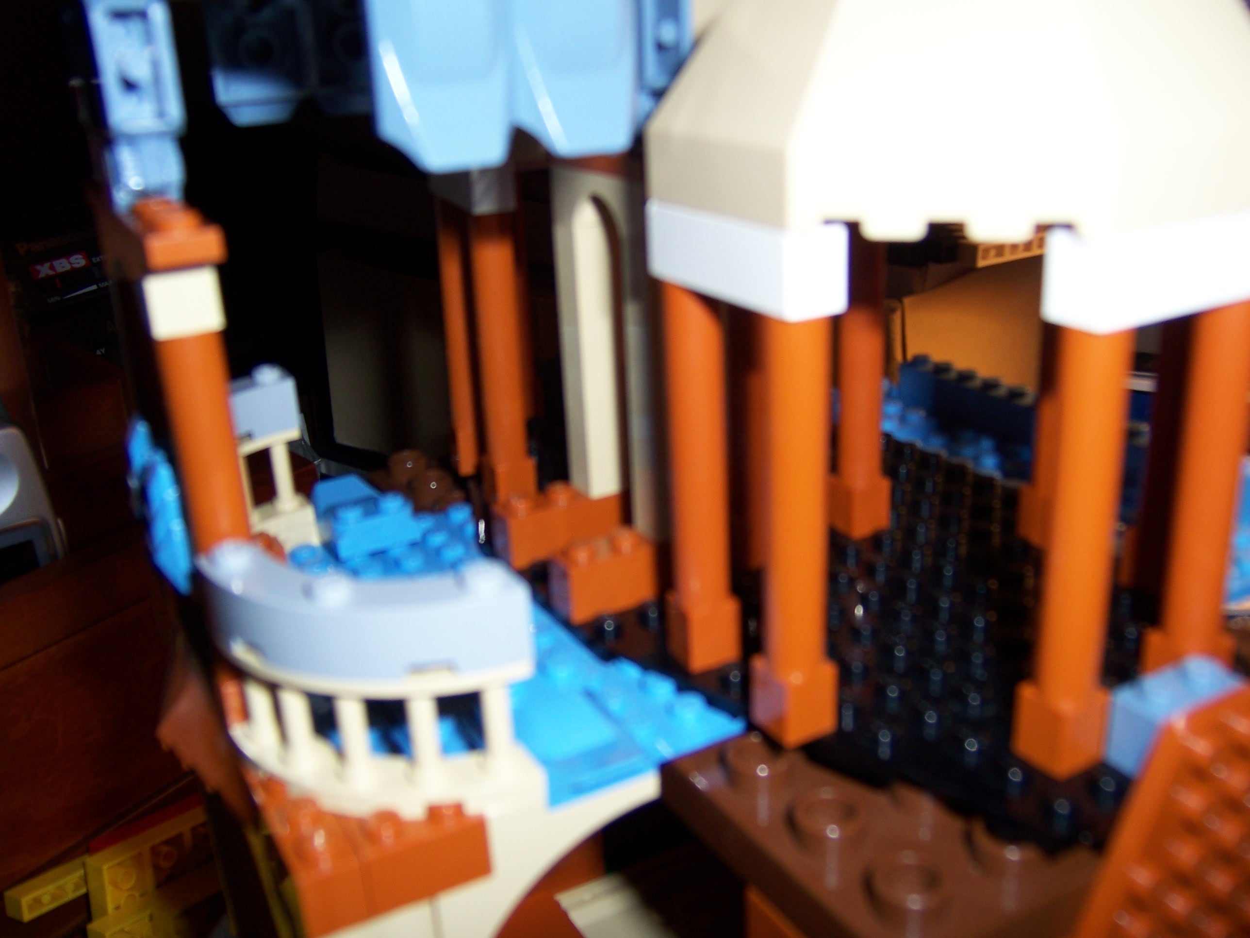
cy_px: 469
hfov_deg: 55.4
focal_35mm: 33
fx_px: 1192
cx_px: 625
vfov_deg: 42.9
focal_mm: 5.5
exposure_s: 1/60
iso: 80
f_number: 2.8
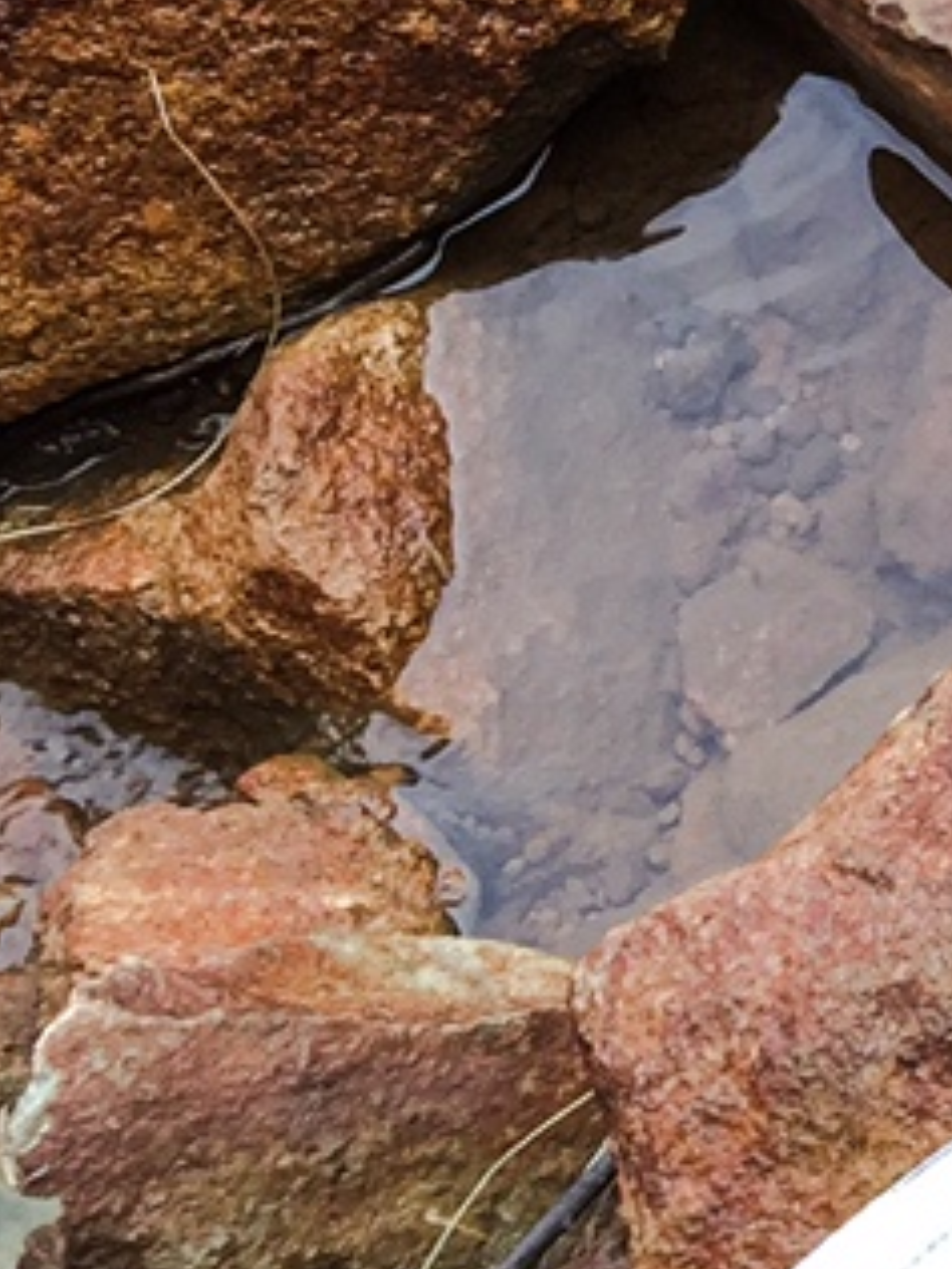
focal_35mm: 150
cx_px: 2217
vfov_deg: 12.8
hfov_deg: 9.0
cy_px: -273
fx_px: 5500
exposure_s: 1/181
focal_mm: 4.15
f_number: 2.2
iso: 32
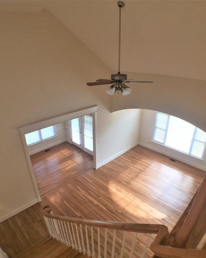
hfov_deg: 47.1
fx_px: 236
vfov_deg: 57.1
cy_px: 141
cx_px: 101
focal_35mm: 31
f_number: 2.2
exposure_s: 1/71
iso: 32
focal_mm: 4.15
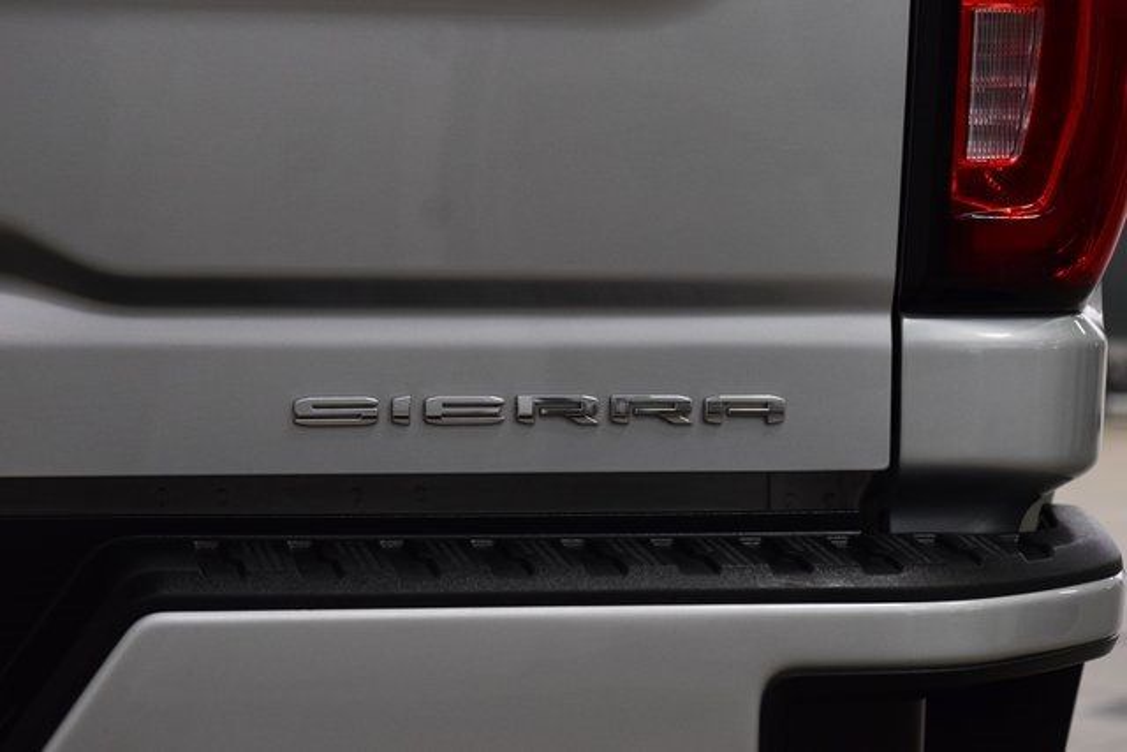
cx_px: 564
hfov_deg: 19.5
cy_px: 376
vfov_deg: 13.0
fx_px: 3288
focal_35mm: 105
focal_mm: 70
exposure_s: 1/125
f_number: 5
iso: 1600
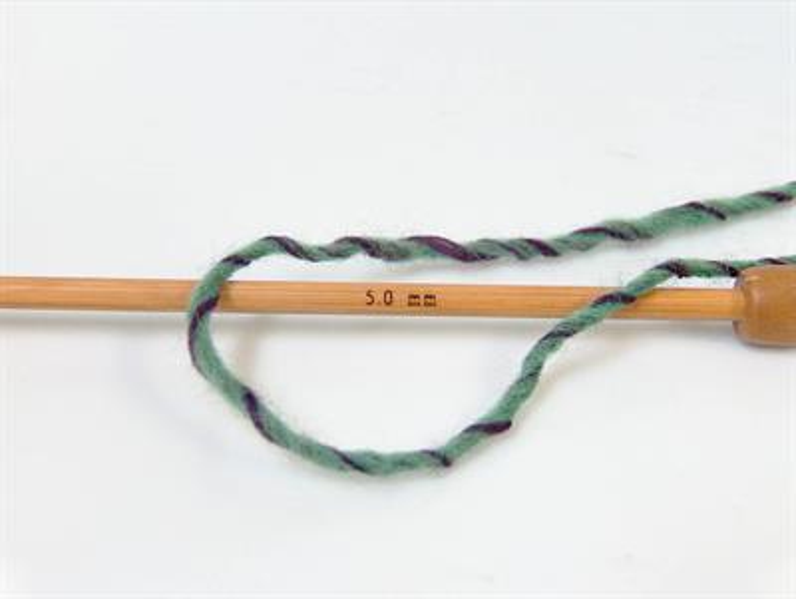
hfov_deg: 31.6
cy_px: 300
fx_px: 1404
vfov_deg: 24.1
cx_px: 398
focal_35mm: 61
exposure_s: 1/45.1
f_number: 2.9
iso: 200
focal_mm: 12.53
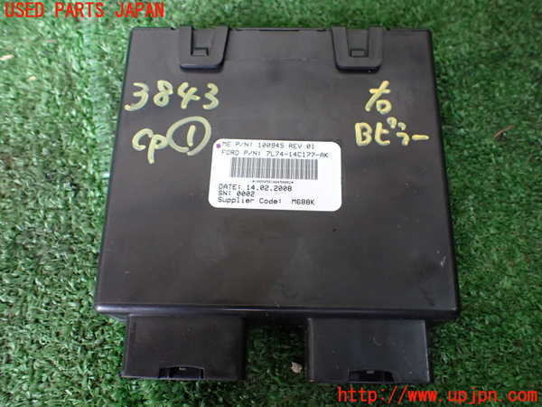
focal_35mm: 30
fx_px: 470
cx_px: 271
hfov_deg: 60.0
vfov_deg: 46.8
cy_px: 204
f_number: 2.3
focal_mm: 5.4
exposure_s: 1/125
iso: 500
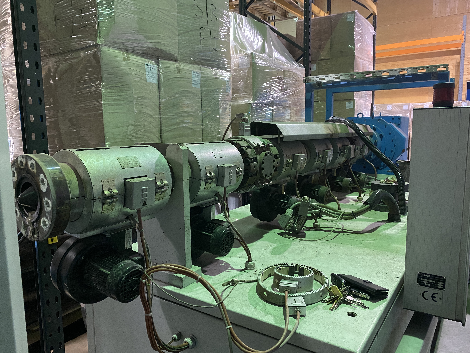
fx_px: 353
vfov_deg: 53.1
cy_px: 176
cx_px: 235
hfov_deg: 67.3
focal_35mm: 26
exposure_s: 1/25
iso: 500
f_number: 1.8
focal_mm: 4.25
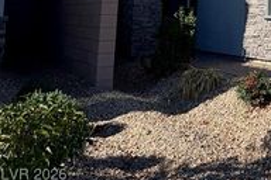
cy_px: -74
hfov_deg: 26.4
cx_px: 350
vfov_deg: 18.9
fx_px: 489
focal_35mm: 65
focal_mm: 6.76
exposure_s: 1/4167
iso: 80
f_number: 1.78
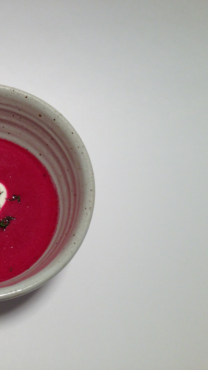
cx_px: -30
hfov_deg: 23.2
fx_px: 471
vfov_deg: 42.9
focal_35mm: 48
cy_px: 185
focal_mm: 4.13
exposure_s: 1/60
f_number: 2.4
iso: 64
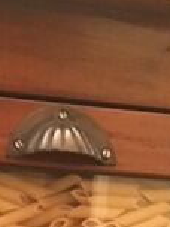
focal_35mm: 122
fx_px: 799
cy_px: 453
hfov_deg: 11.9
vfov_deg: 13.8
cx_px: -25
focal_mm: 4.15
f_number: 2.2
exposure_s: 1/17
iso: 320
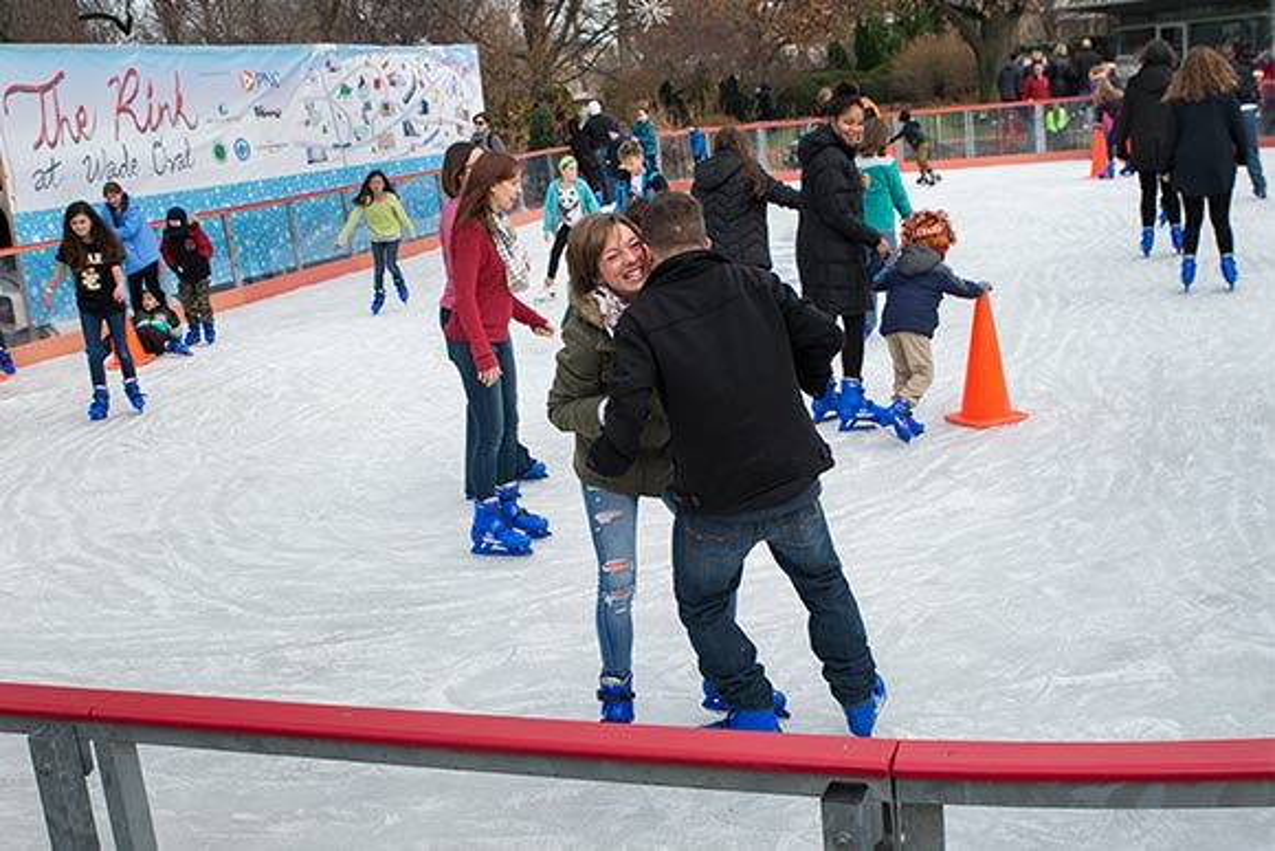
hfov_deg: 55.8
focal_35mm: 34
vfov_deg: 38.9
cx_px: 638
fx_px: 1204
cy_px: 426
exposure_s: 1/750
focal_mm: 34
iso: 640
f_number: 8
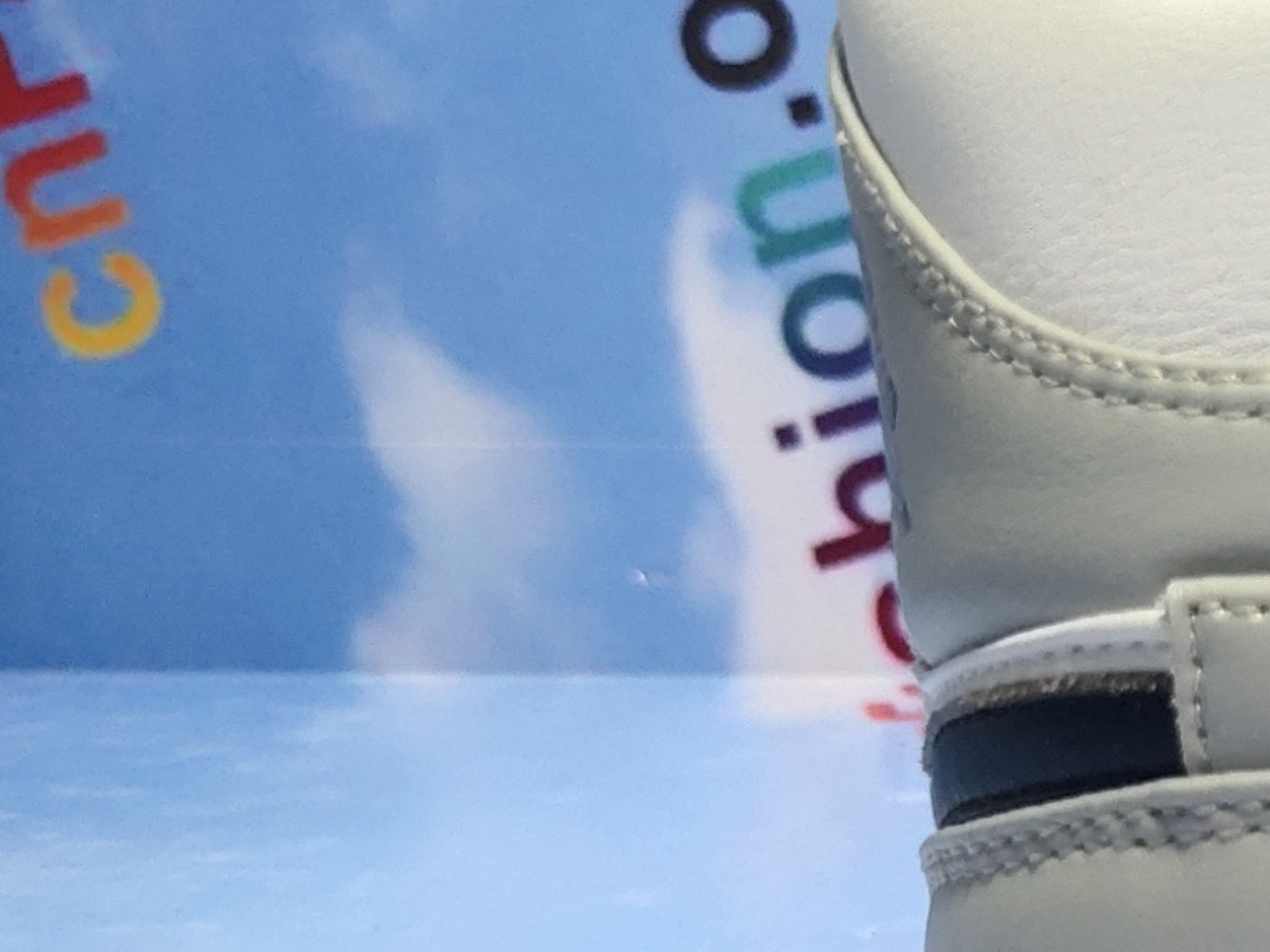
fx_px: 3448
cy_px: 767
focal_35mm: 94
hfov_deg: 18.4
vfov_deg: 15.6
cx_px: 1920
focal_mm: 4.35
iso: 50
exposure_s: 1/1041
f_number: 1.79
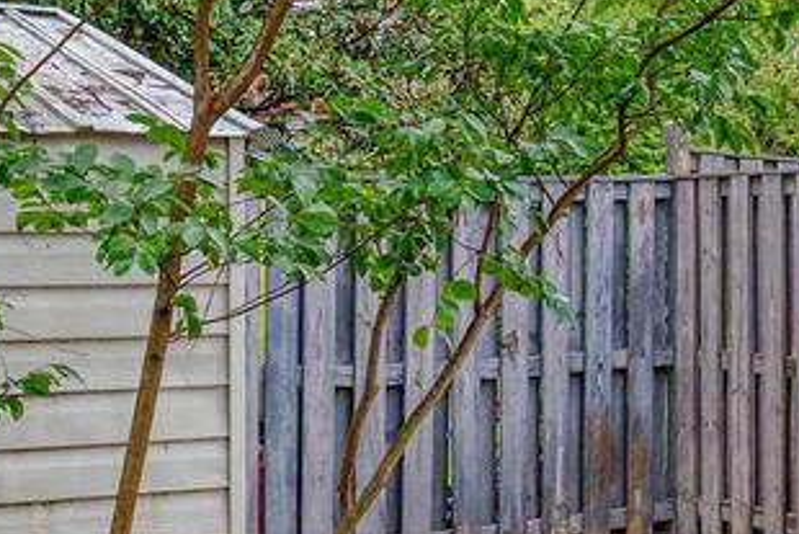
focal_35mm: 79
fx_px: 1754
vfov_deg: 17.3
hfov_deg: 24.5
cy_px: 227
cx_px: 791
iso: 1250
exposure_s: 1/30
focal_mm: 17
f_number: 8
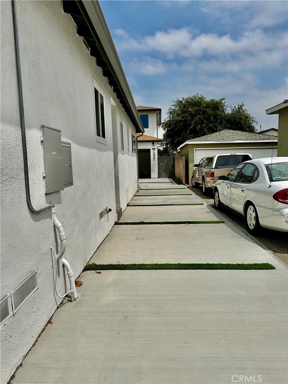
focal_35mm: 24
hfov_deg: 56.8
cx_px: 144
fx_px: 266
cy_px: 192
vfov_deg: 71.6
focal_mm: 6.86
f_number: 1.78
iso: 80
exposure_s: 1/15625
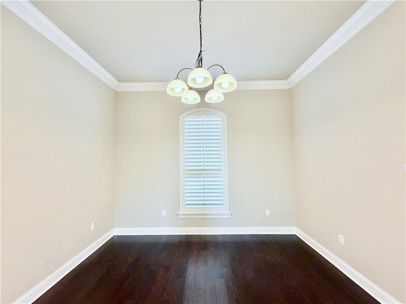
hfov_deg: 102.1
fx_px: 164
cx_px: 203
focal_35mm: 14
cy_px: 152
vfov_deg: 85.7
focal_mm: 2.22
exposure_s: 1/60
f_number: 2.2
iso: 320
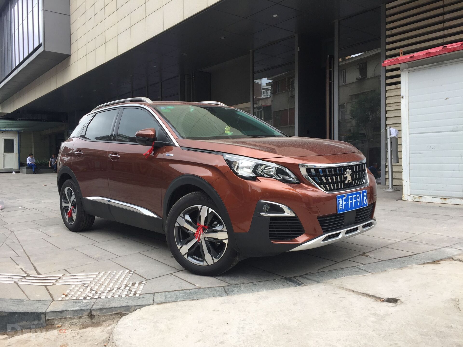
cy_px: 174
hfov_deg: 61.7
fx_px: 388
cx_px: 232
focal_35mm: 29
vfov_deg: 48.2
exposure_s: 1/220
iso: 32
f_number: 2.2
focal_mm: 4.15
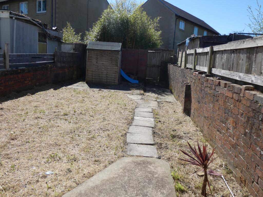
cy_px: 98
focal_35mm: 30
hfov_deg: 60.0
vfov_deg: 46.8
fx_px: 228
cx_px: 132
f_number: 3.3
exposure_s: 1/1000
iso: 80
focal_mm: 5.3
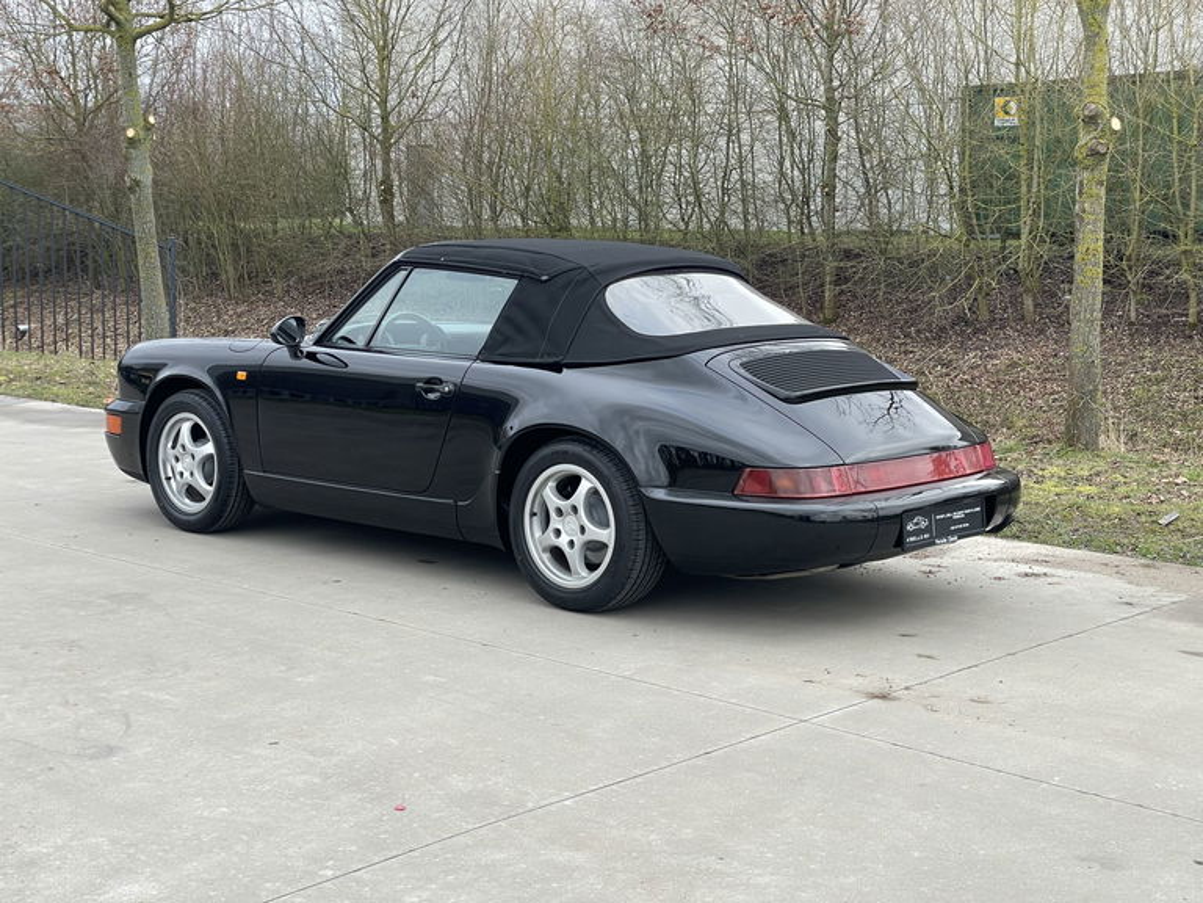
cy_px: 452
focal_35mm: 52
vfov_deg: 28.0
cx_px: 602
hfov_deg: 36.8
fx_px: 1807
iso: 25
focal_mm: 6
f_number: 2
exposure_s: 1/120
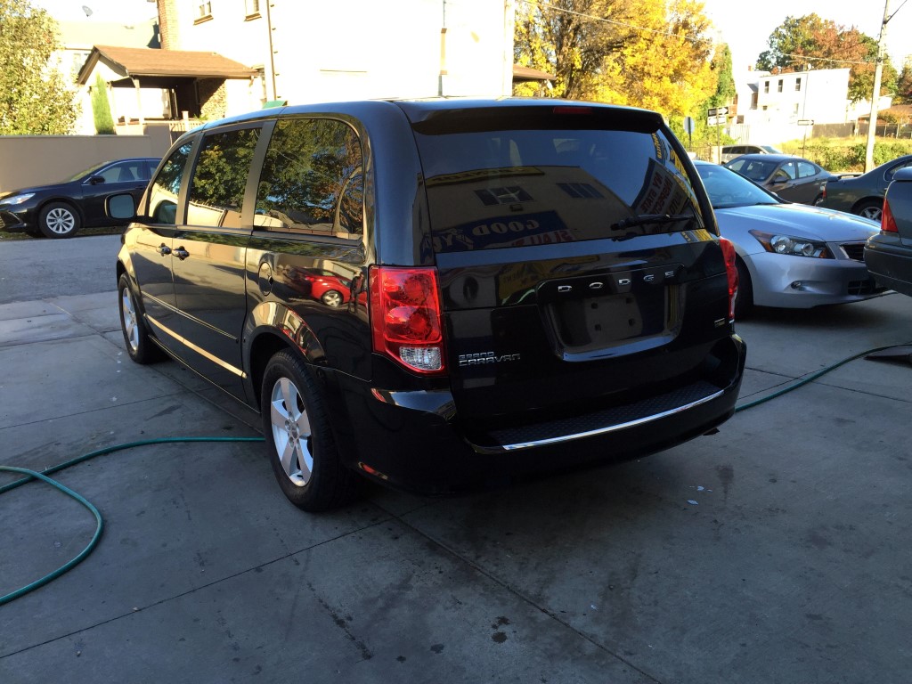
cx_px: 456
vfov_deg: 48.2
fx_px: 764
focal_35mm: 29
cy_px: 342
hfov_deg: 61.7
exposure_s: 1/234
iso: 32
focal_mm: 4.15
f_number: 2.2
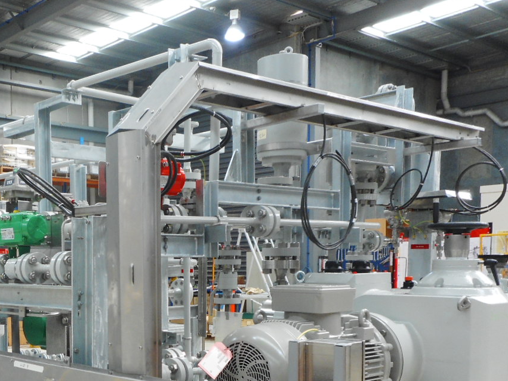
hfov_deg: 39.0
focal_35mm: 47
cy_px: 321
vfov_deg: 29.9
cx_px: 109
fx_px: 690
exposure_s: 1/30
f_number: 3.7
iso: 125
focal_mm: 4.5
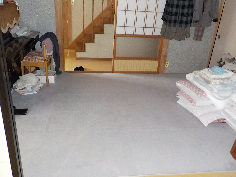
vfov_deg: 46.8
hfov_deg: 60.0
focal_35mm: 30
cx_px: 118
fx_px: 205
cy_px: 88
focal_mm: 4.1
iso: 720
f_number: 3.3
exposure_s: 1/15
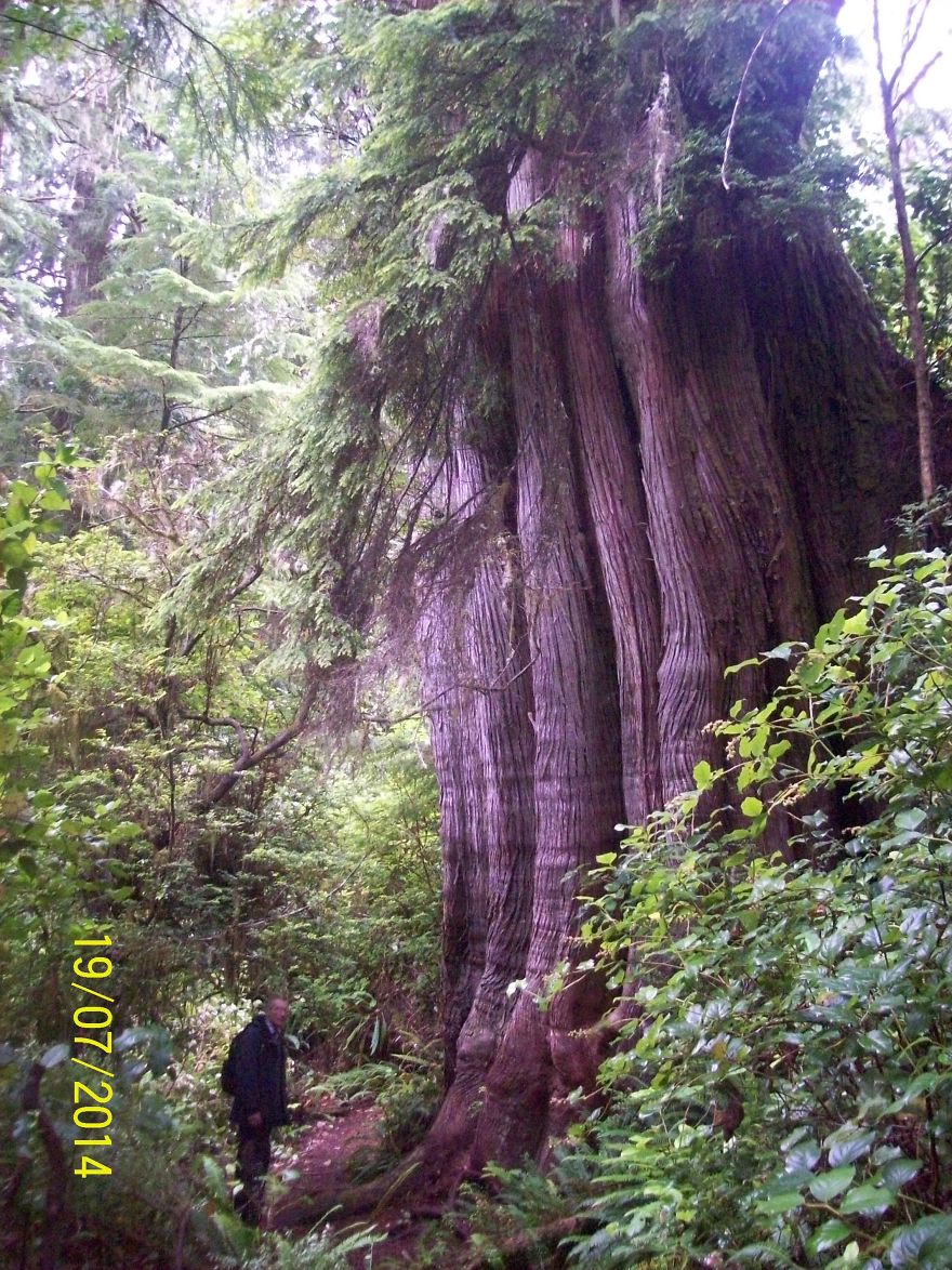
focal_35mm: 36
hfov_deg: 39.6
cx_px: 476
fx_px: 1321
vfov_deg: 51.4
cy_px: 635
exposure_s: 1/128
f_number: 2.7
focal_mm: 6
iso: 468
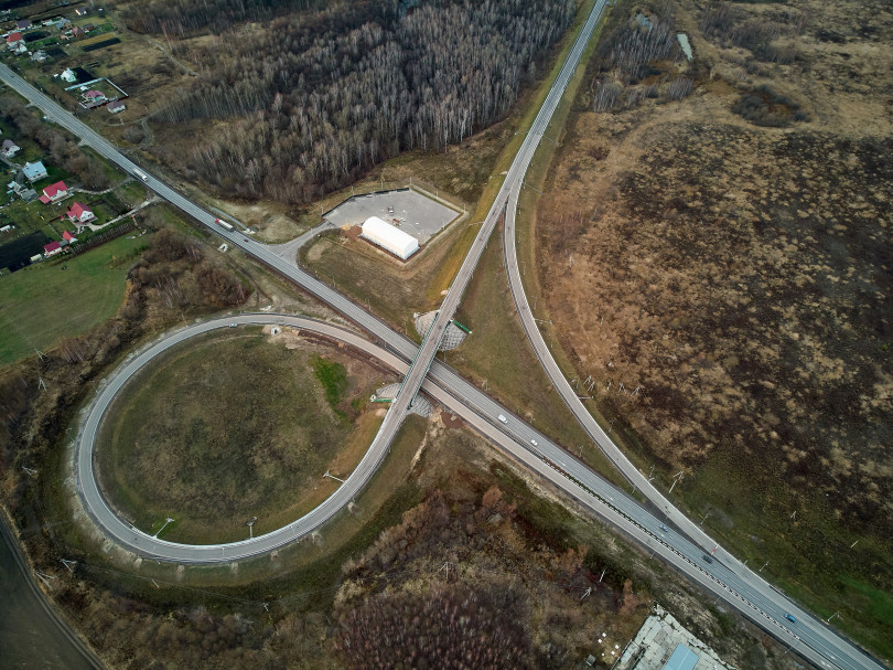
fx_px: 619
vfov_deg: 56.8
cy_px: 335
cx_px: 446
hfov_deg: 71.6
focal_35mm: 24
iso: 100
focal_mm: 4.5
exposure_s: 1/60
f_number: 2.8
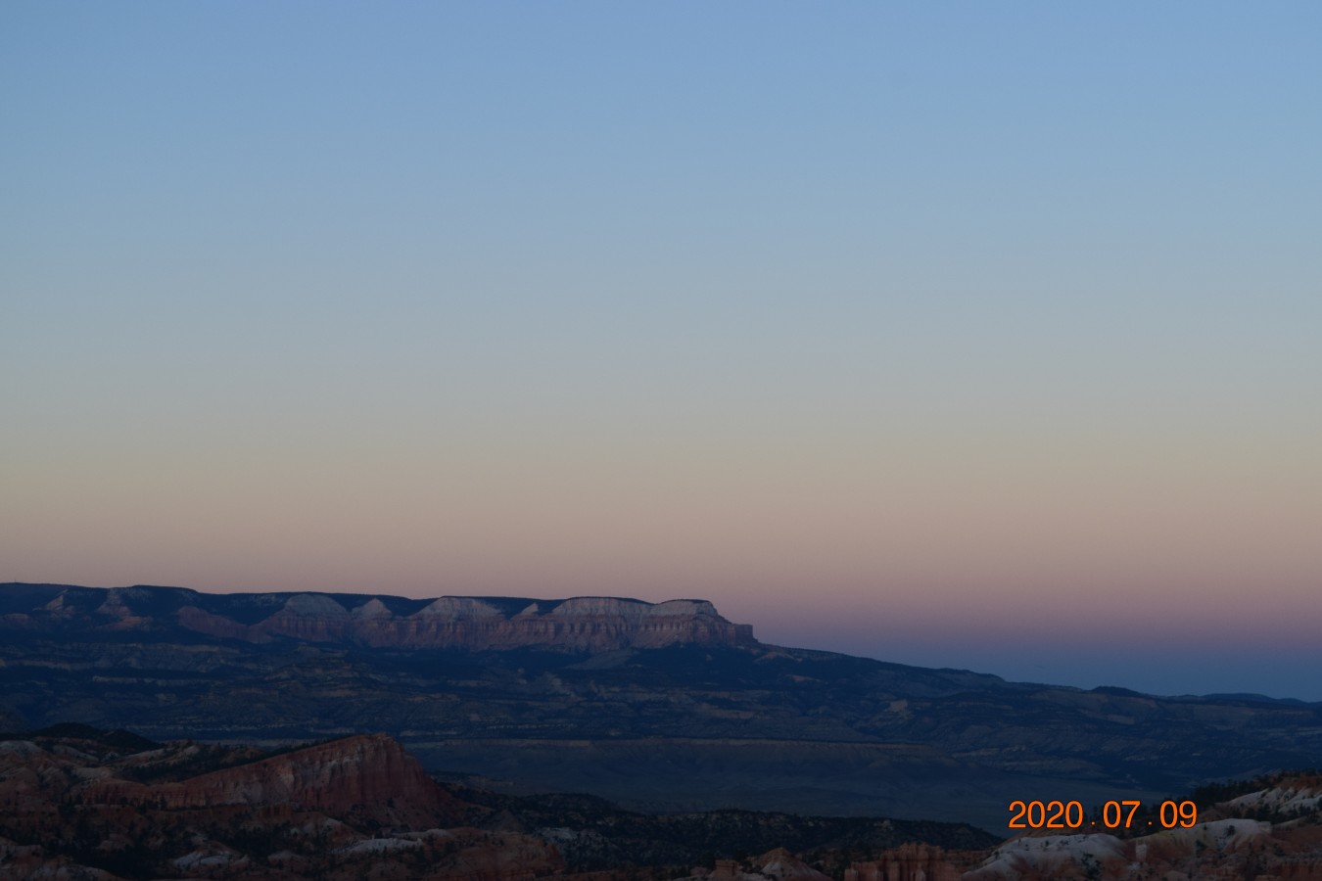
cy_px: 440
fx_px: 3029
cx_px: 661
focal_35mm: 82
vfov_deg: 16.6
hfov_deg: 24.6
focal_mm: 55
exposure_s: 1/100
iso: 400
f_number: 9
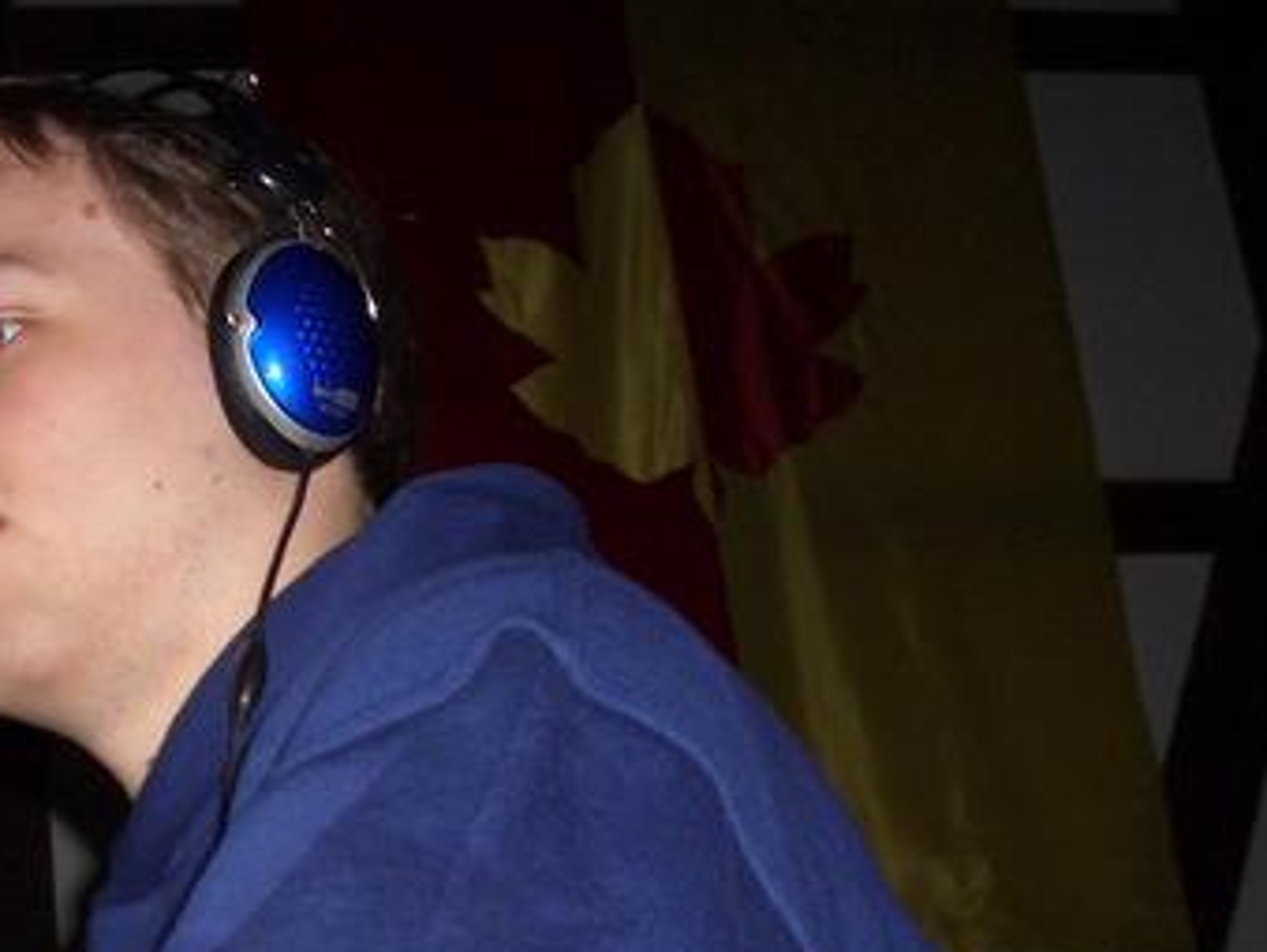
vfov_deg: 22.0
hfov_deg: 29.1
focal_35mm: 66
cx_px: 385
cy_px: 762
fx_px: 2418
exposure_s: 1/40
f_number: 2.6
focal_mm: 5.8
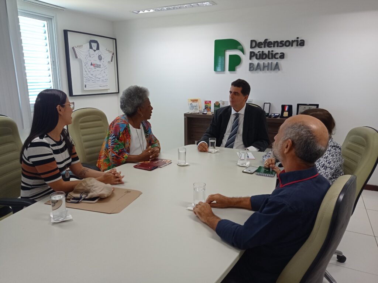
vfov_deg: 49.7
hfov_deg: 63.5
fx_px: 305
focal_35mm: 28
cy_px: 142
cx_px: 189
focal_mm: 4.74
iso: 168
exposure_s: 1/120
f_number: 1.79
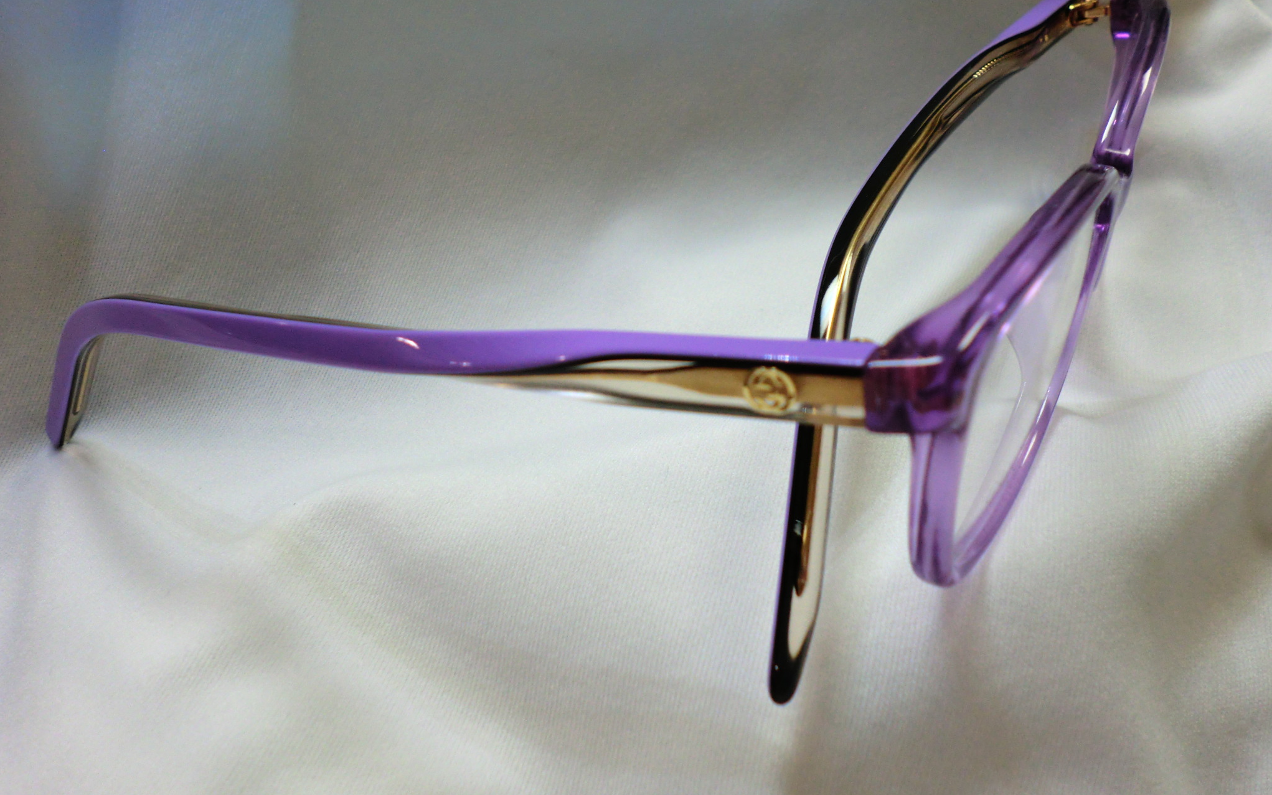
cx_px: 637
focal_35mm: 34
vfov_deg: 37.2
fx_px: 1179
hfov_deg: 56.7
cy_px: 343
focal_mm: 5.8
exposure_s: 1/60
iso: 100
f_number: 3.5
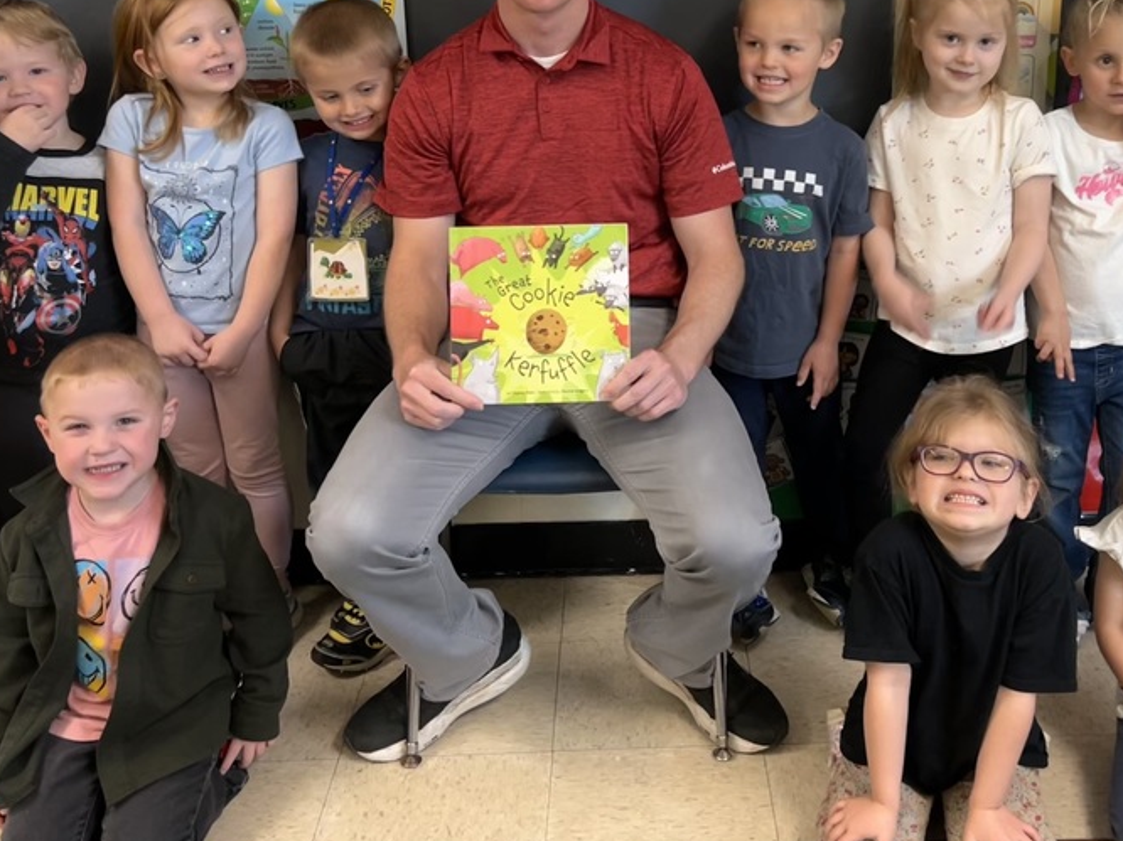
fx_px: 1297
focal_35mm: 40
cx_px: 705
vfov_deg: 35.2
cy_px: 217
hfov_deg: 46.4
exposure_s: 1/60
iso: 250
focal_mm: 5.7
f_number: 1.5
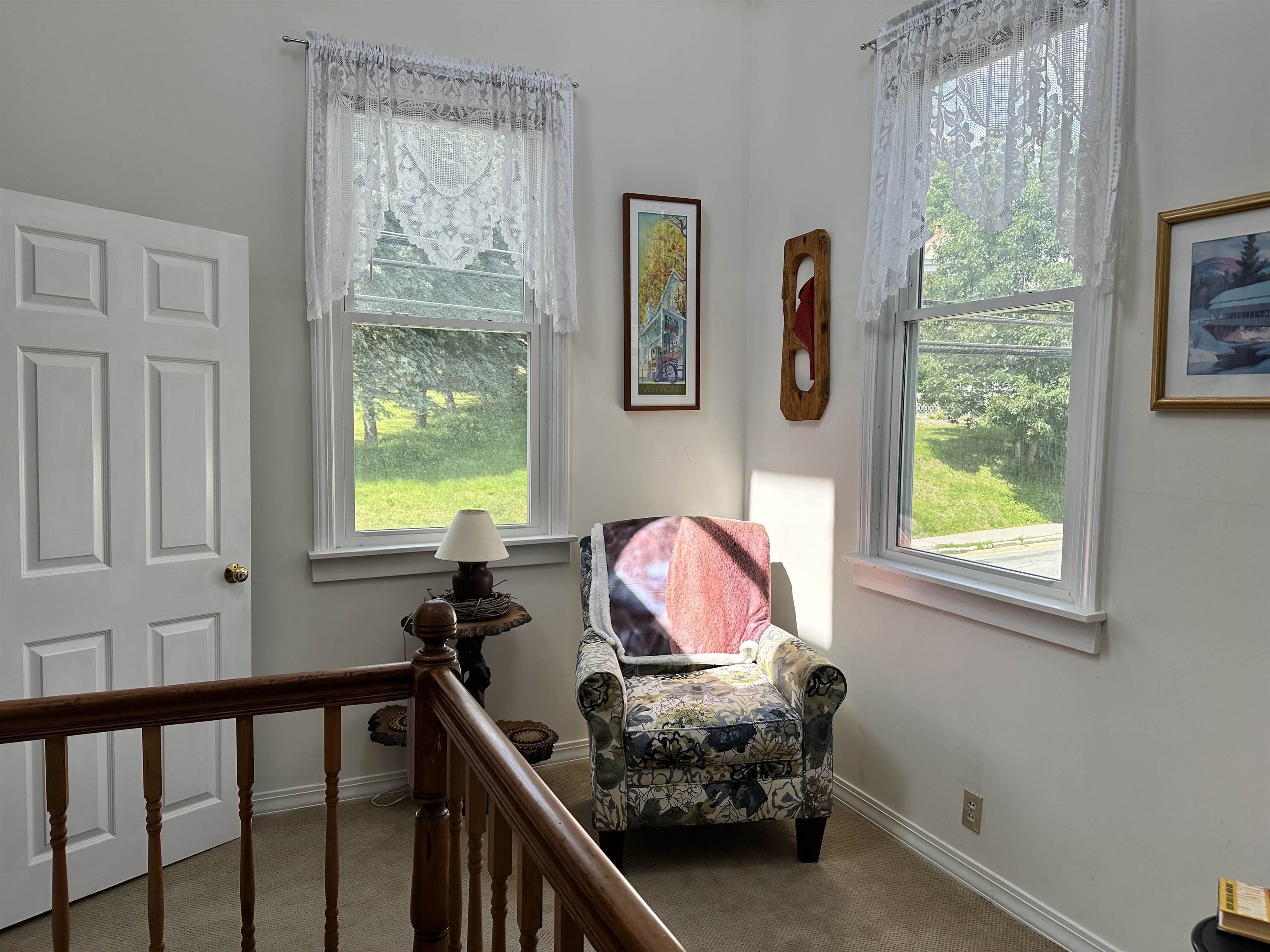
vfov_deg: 56.8
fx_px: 881
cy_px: 476
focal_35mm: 24
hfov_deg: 71.6
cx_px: 635
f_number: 1.78
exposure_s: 1/879
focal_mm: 6.86
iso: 80
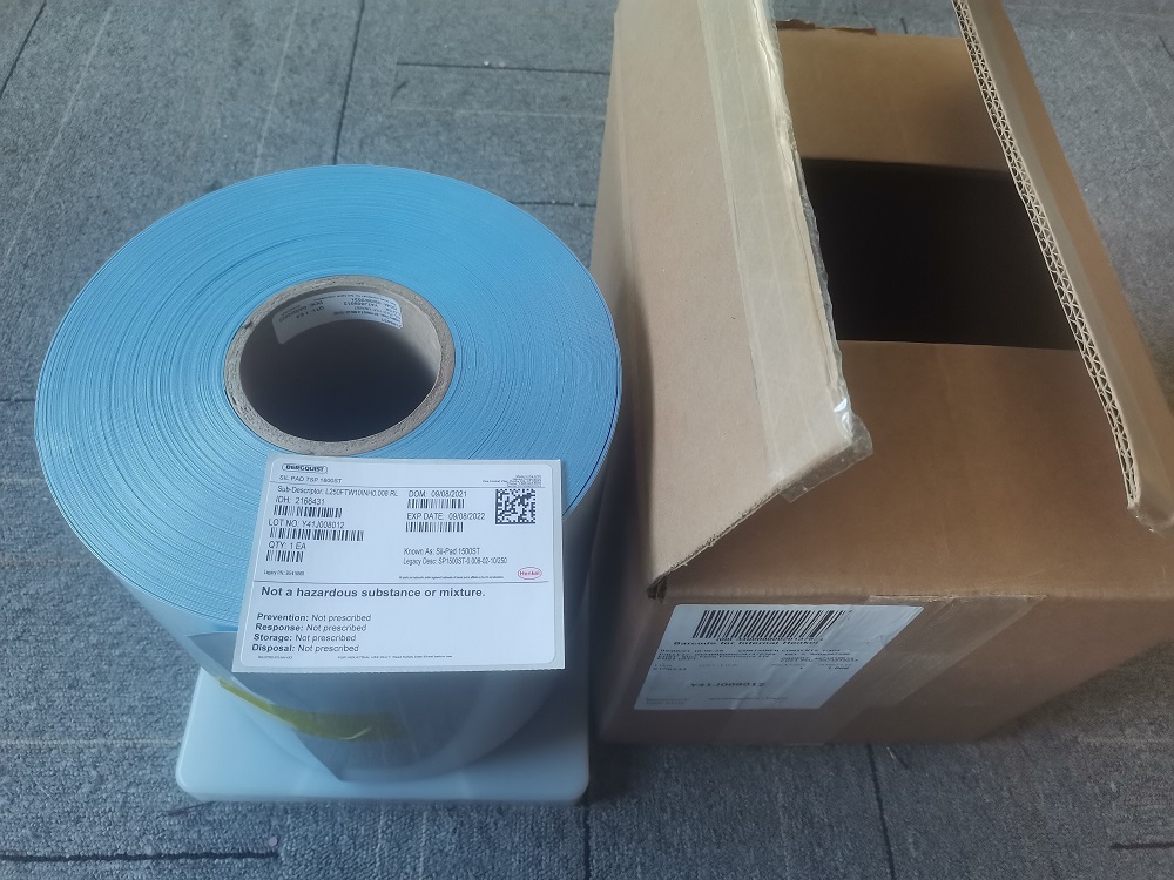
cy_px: 440
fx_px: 882
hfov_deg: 67.3
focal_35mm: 26
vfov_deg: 53.1
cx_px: 587
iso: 320
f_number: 1.8
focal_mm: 4.75
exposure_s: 1/100
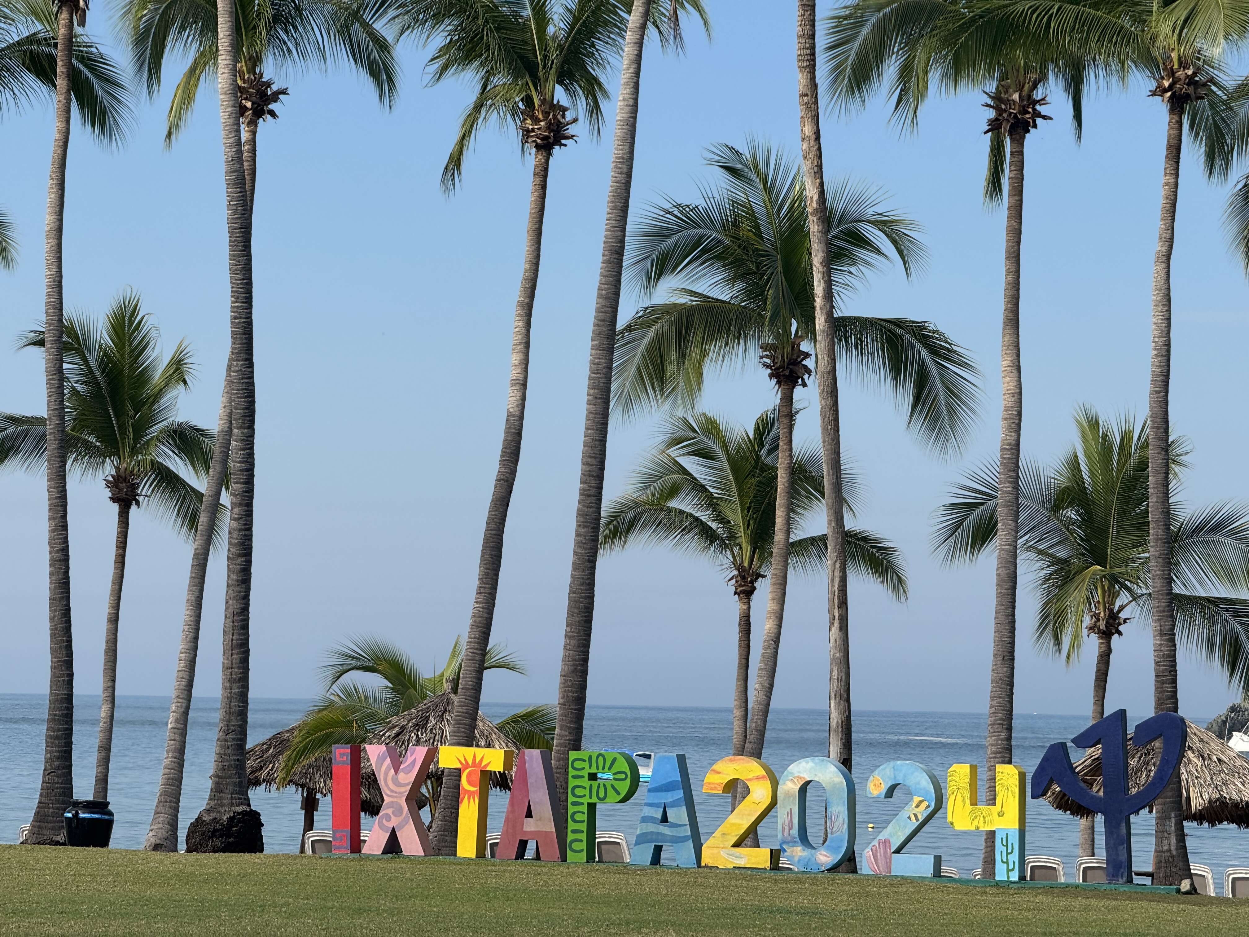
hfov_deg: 16.4
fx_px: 4330
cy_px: 468
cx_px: 624
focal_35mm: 120
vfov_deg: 12.3
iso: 50
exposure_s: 1/1546
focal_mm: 15.66
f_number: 2.8
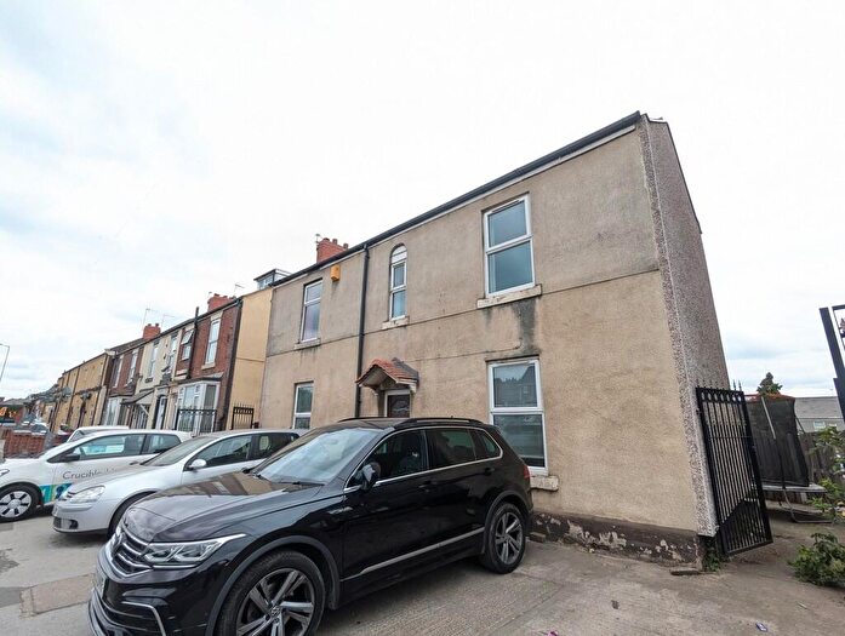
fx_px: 391
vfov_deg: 78.3
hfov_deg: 94.4
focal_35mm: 16
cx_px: 422
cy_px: 318
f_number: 2.2
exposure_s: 1/303
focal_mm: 2.35
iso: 50
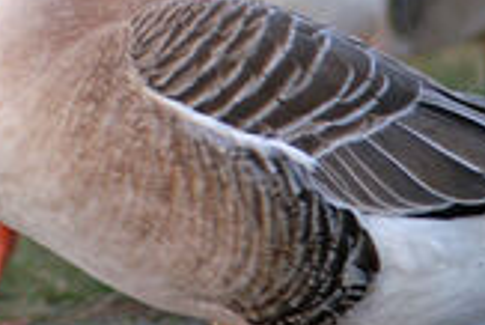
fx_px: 10517
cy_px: -52
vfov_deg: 1.8
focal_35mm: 780
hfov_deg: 2.6
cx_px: 137
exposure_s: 1/90
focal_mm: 200
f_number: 5.6
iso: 400
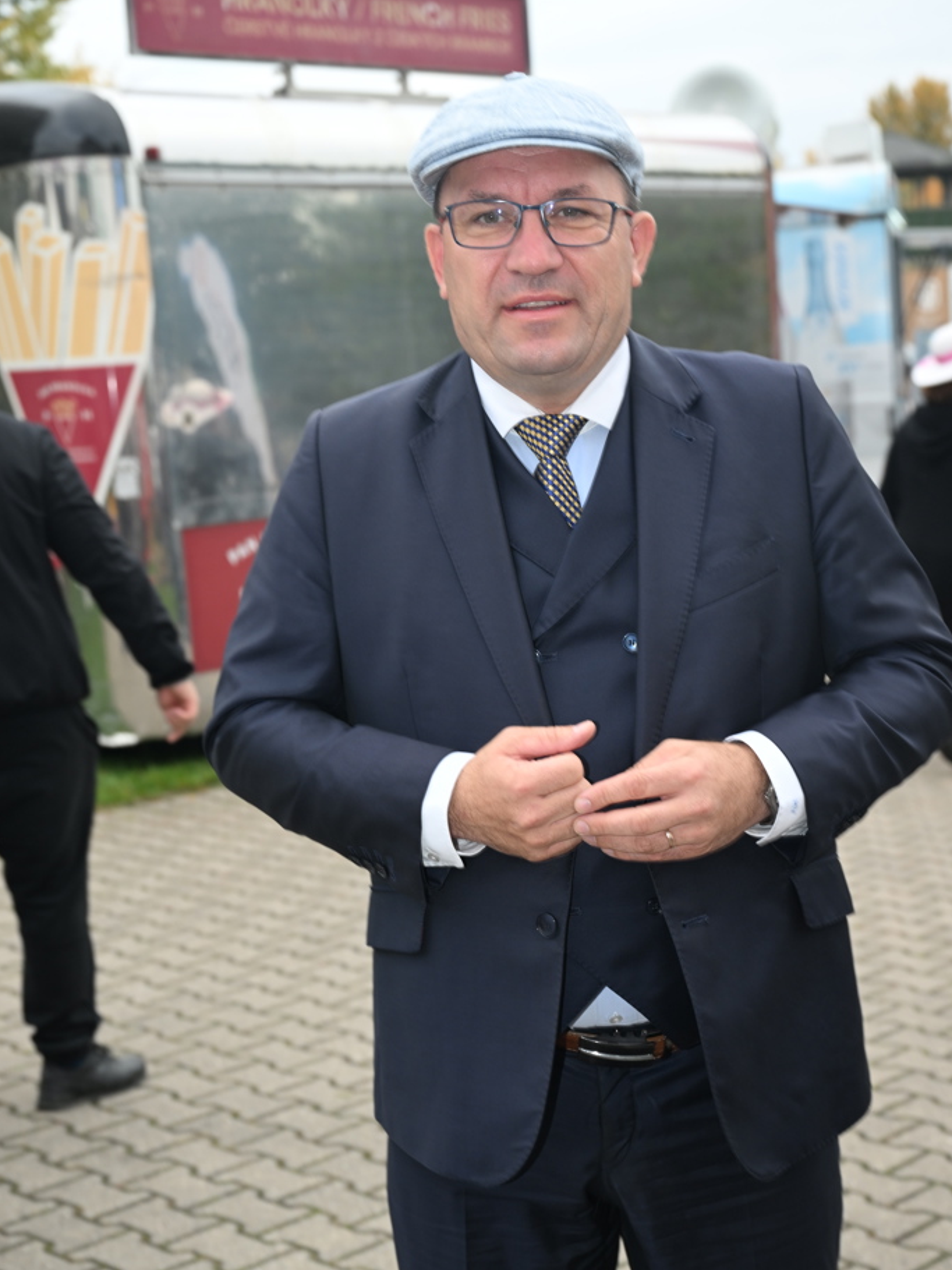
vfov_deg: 32.7
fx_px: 2164
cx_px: 475
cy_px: 678
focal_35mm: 59
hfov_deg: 24.8
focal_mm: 54
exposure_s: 1/250
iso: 400
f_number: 5
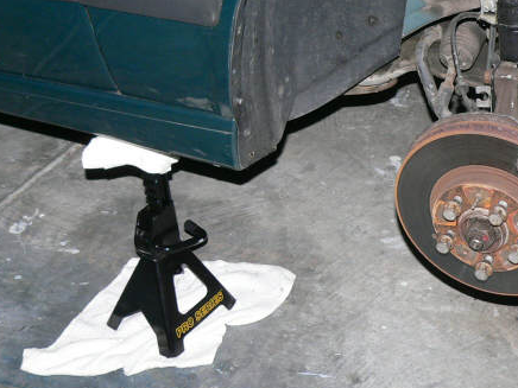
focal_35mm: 66
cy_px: 135
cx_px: 431
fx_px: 988
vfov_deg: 22.2
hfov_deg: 28.6
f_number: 2.8
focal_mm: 6
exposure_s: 1/60
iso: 100
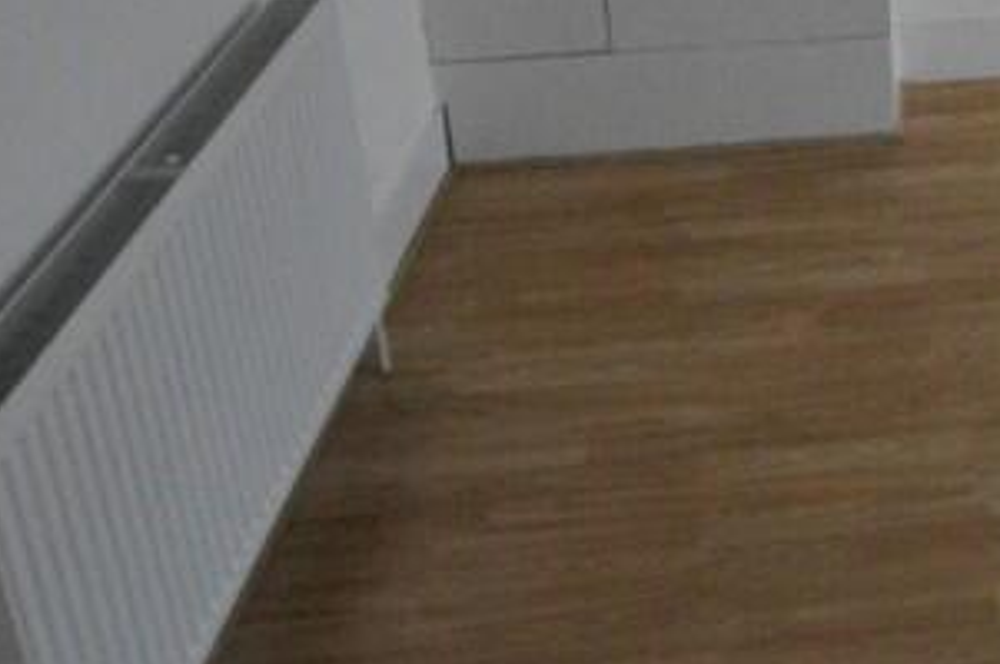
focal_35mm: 51
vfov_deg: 22.1
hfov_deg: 33.2
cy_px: -317
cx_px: 1143
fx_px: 1415
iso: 3200
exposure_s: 1/250
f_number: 8
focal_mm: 10
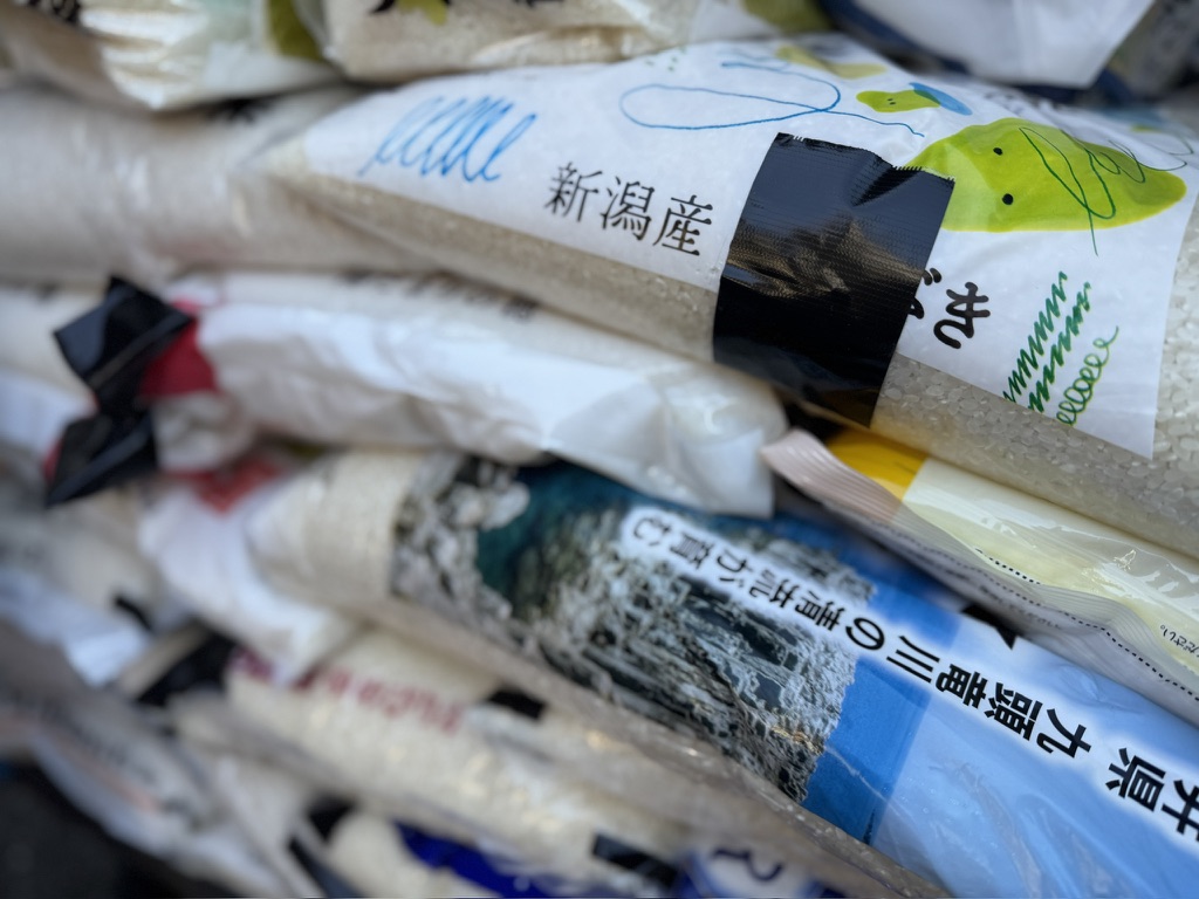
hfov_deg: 71.6
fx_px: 831
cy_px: 450
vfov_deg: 56.8
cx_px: 600
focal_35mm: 24
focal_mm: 6.76
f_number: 1.78
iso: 80
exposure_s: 1/390
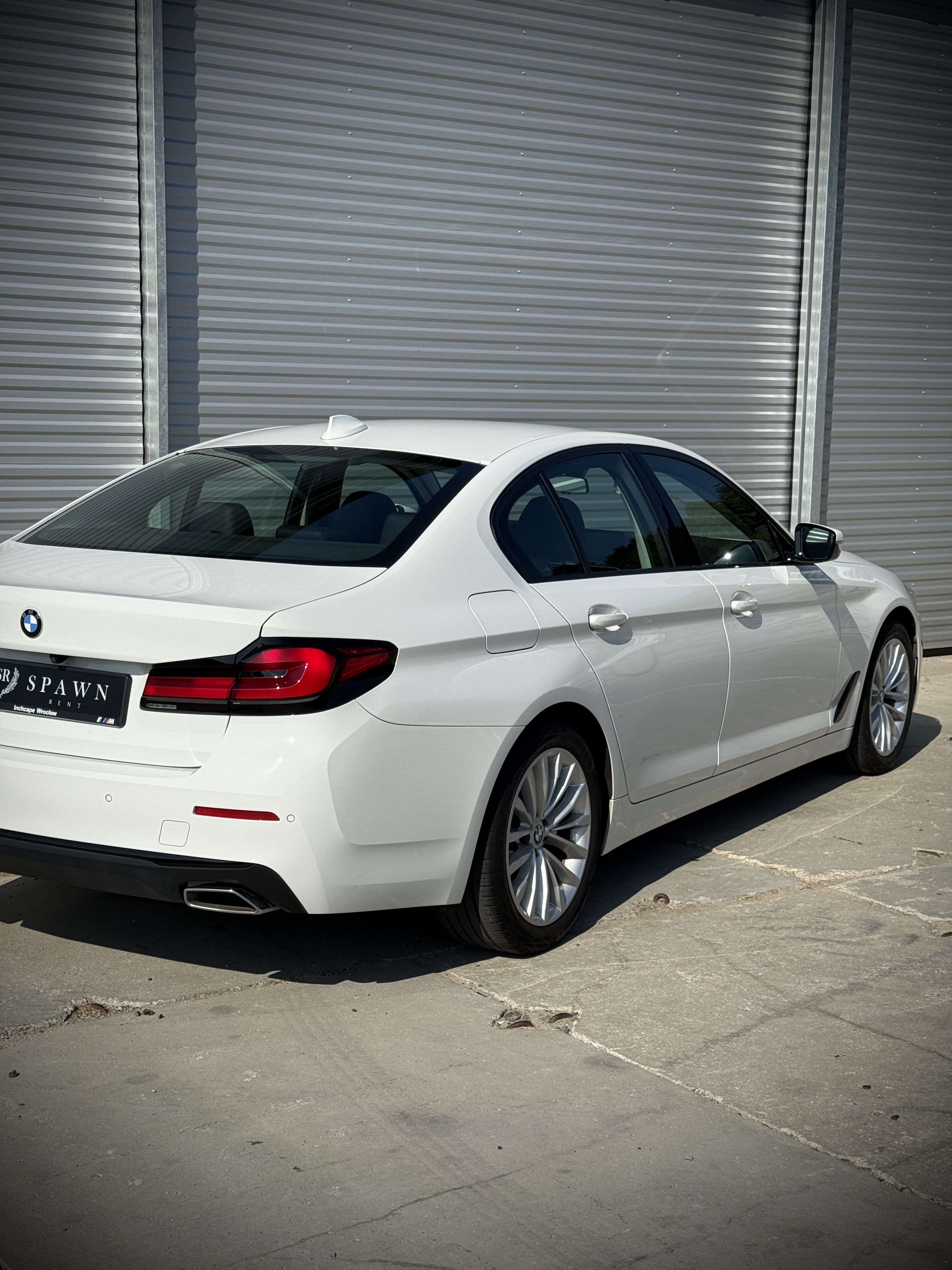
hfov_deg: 30.3
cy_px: 635
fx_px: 1760
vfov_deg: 39.7
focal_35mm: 48
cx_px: 476
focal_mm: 6.76
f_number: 1.78
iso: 64
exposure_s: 1/9901
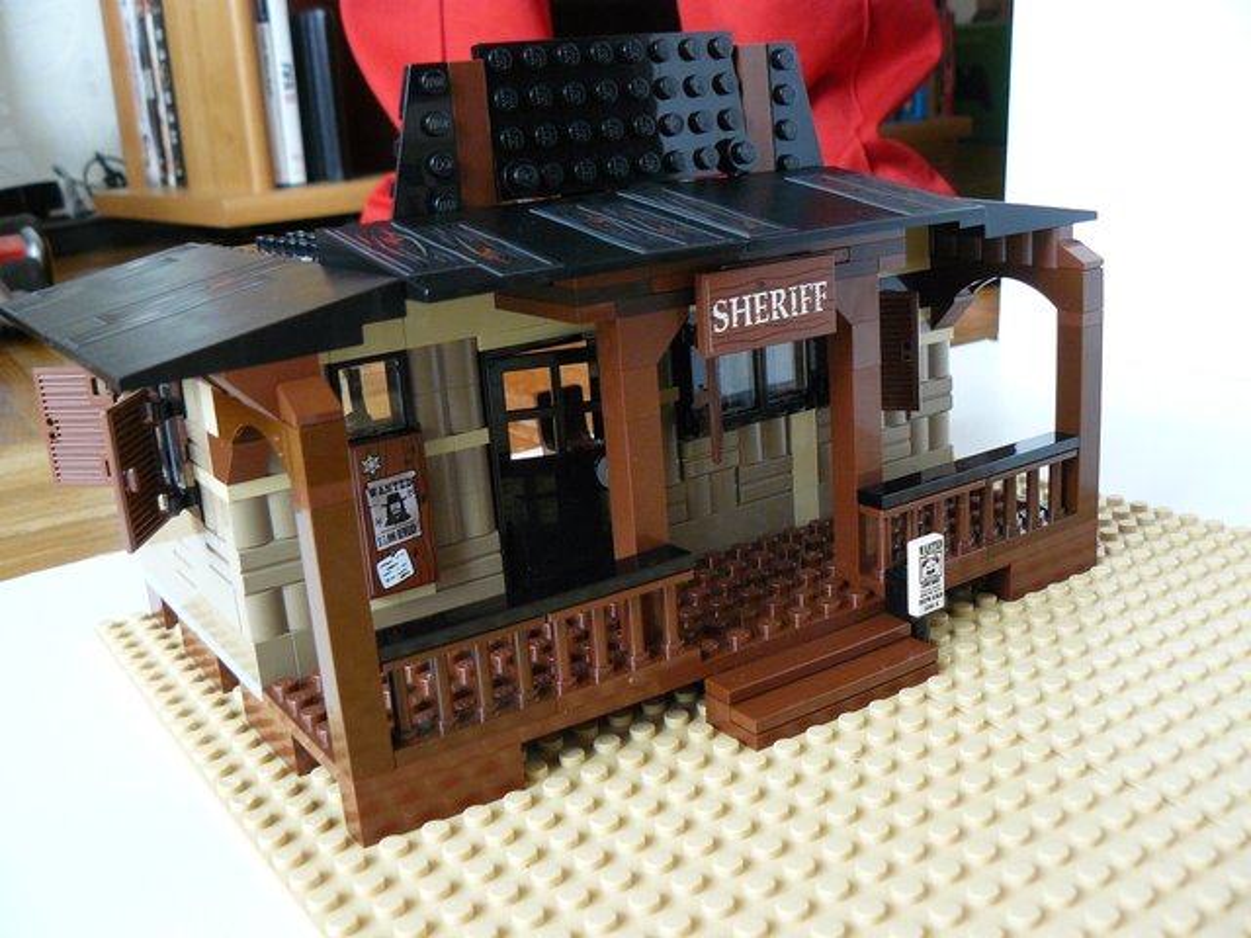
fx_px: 1301
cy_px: 469
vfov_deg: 39.7
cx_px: 626
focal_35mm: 36
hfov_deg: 51.4
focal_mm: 6
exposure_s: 1/25
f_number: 2.8
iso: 200
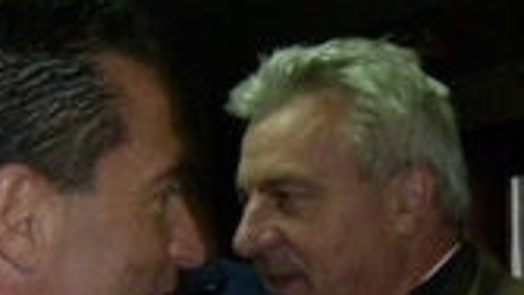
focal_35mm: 262
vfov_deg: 4.6
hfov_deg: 8.1
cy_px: 442
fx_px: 3641
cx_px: 719
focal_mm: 12.1
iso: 400
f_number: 3.3
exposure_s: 1/15
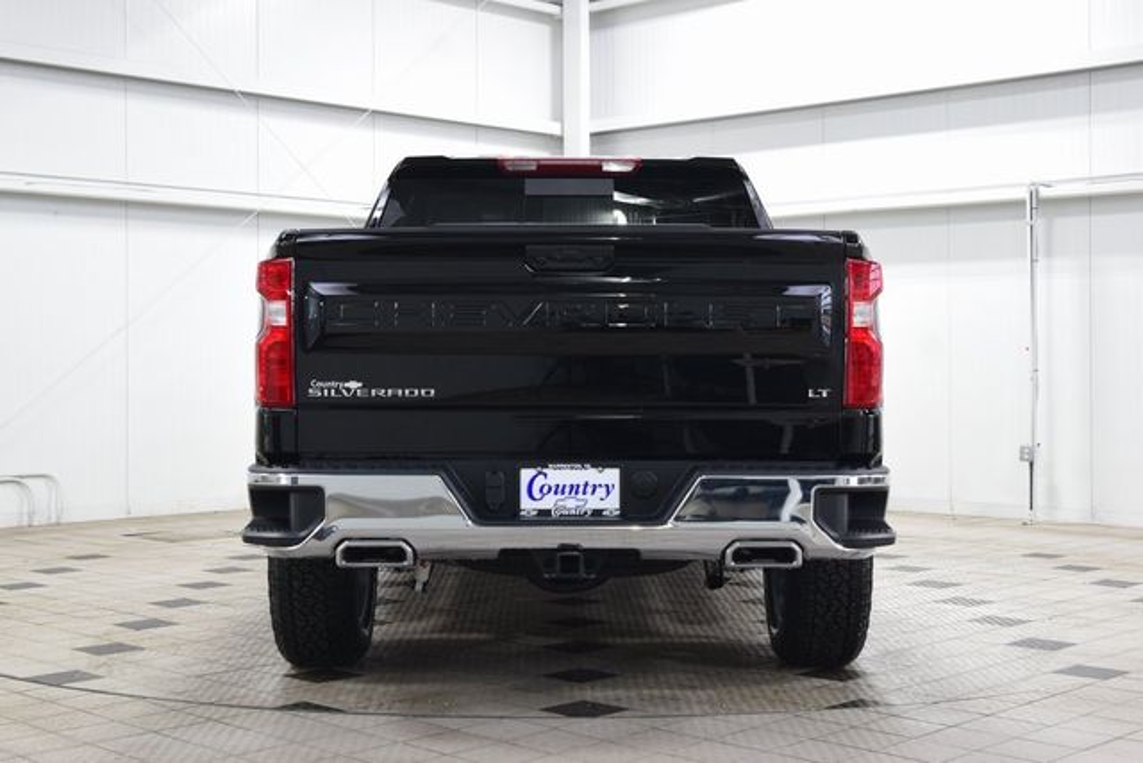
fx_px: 1667
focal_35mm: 52
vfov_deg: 25.8
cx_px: 572
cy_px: 382
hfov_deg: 37.8
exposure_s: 1/15
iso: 800
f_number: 6.3
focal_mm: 35
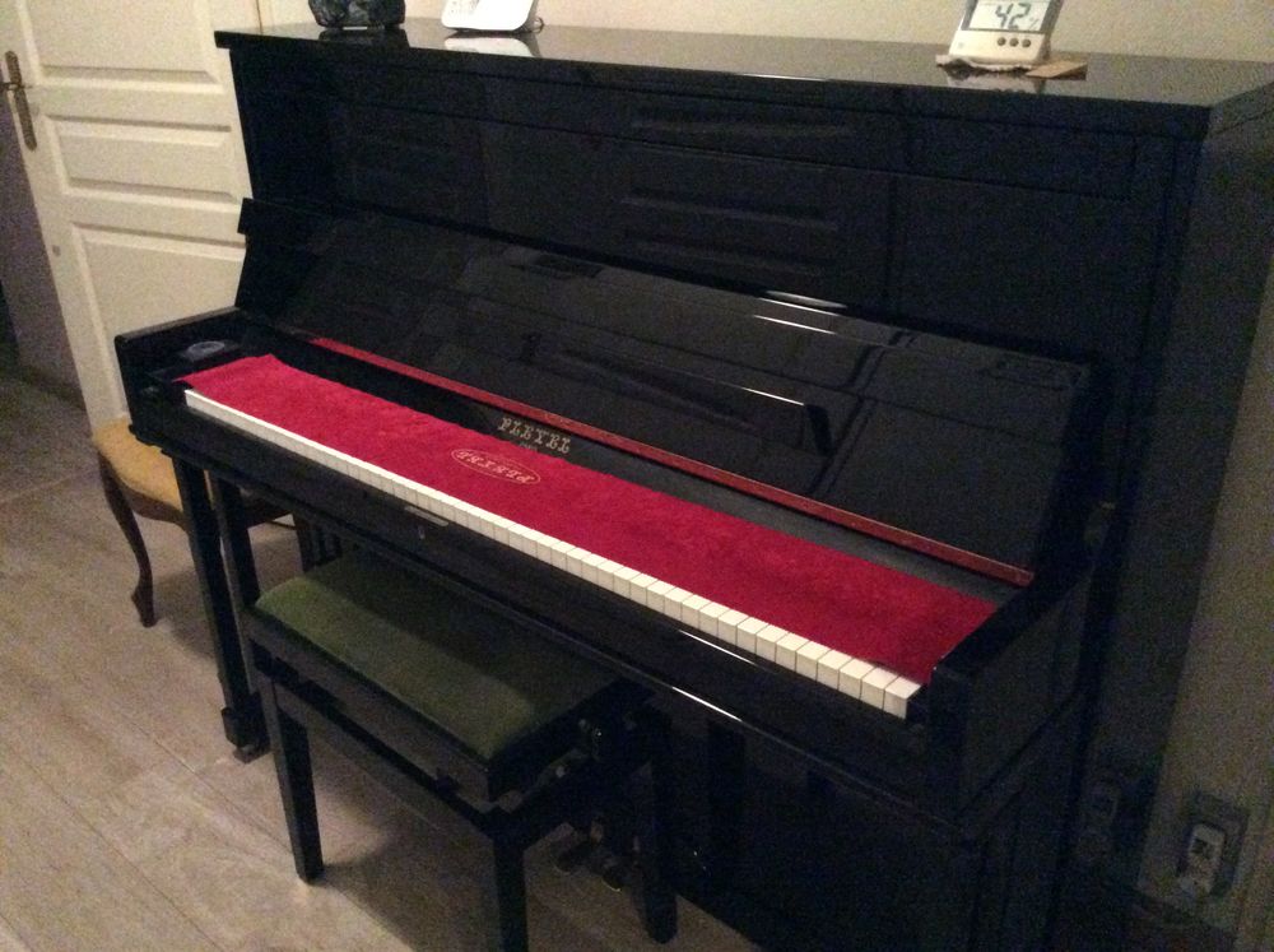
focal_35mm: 32
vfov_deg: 44.1
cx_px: 637
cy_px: 476
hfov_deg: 56.9
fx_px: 1176
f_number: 2.4
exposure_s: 1/17
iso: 800
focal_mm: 3.3
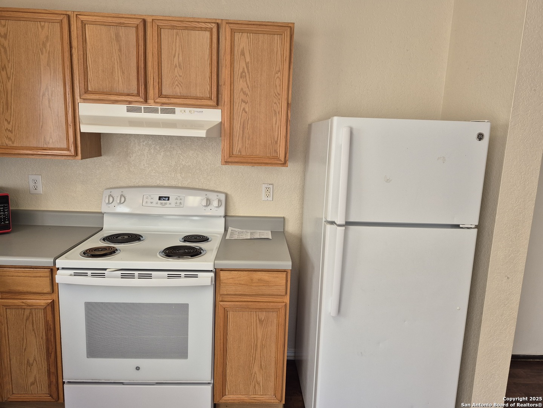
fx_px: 361
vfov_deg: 58.9
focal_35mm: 23
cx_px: 272
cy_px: 204
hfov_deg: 73.9
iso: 100
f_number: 1.8
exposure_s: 1/120
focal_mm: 5.4
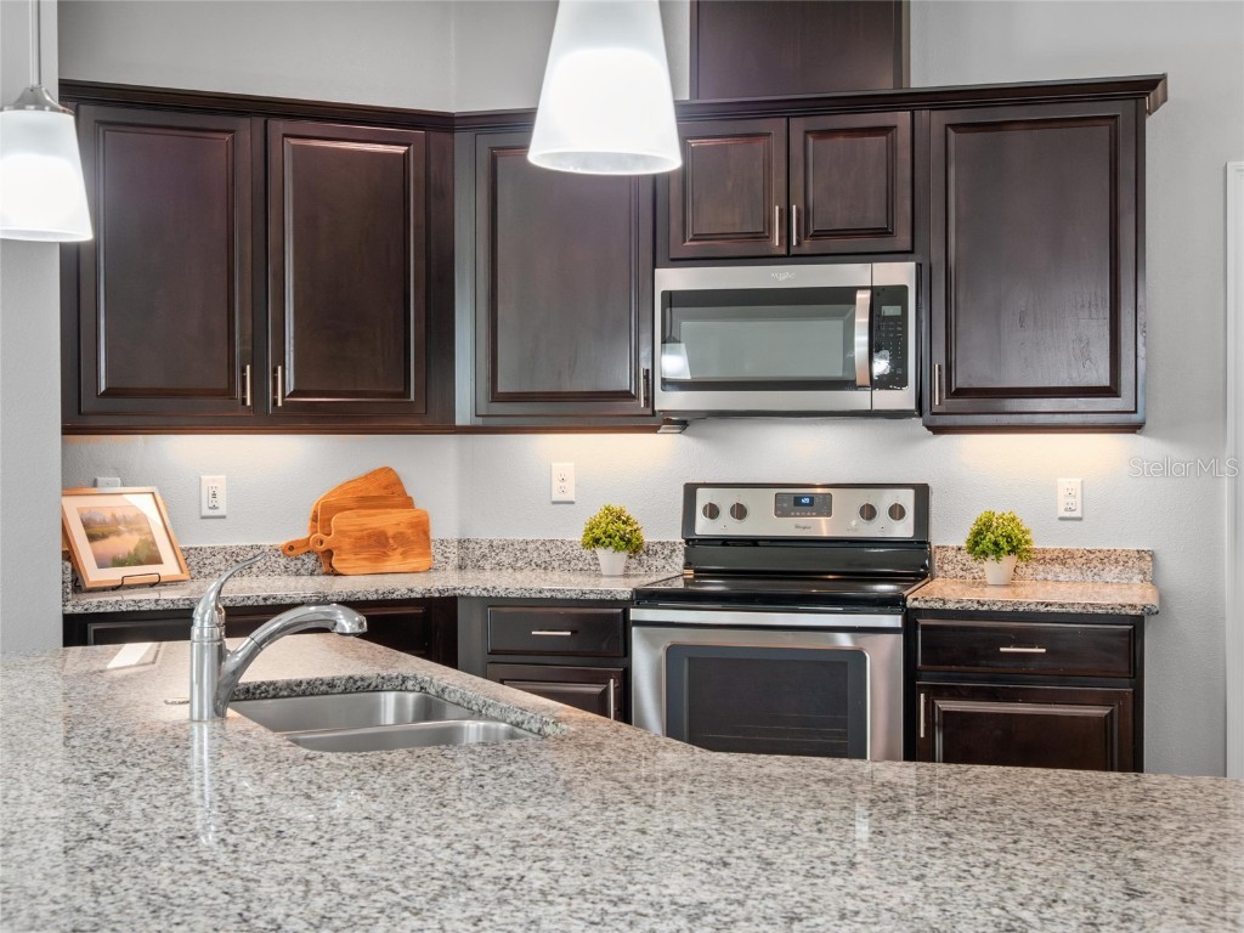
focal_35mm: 50
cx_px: 622
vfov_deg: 29.1
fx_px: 1797
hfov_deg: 38.2
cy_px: 466
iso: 3200
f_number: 8
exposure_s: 1/50
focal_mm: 25
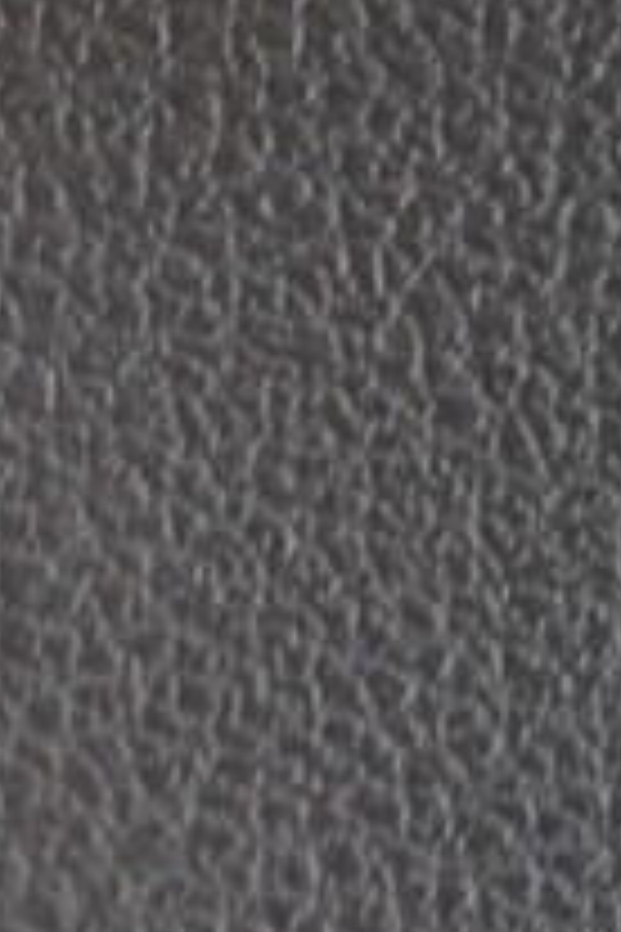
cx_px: -1616
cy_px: 304
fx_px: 4605
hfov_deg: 6.6
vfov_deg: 11.5
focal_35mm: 178
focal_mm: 24
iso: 500
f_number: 2.8
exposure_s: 1/40
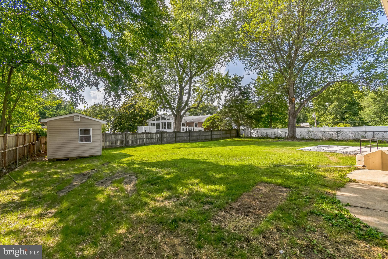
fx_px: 162
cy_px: 130
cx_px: 194
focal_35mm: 15
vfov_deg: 77.3
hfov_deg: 100.4
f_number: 10
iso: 200
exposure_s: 1/320
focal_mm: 10
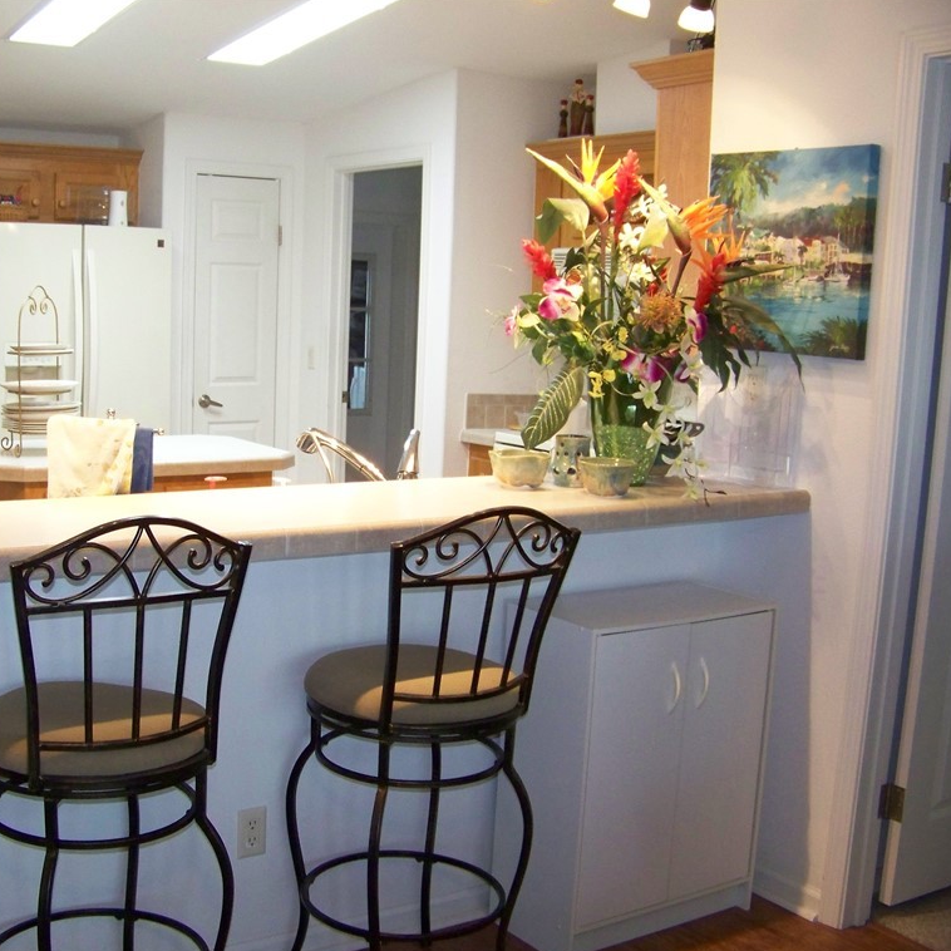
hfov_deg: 38.8
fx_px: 1337
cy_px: 477
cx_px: 322
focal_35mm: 43
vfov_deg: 39.2
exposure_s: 1/30
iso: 250
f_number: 2.8
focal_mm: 5.85
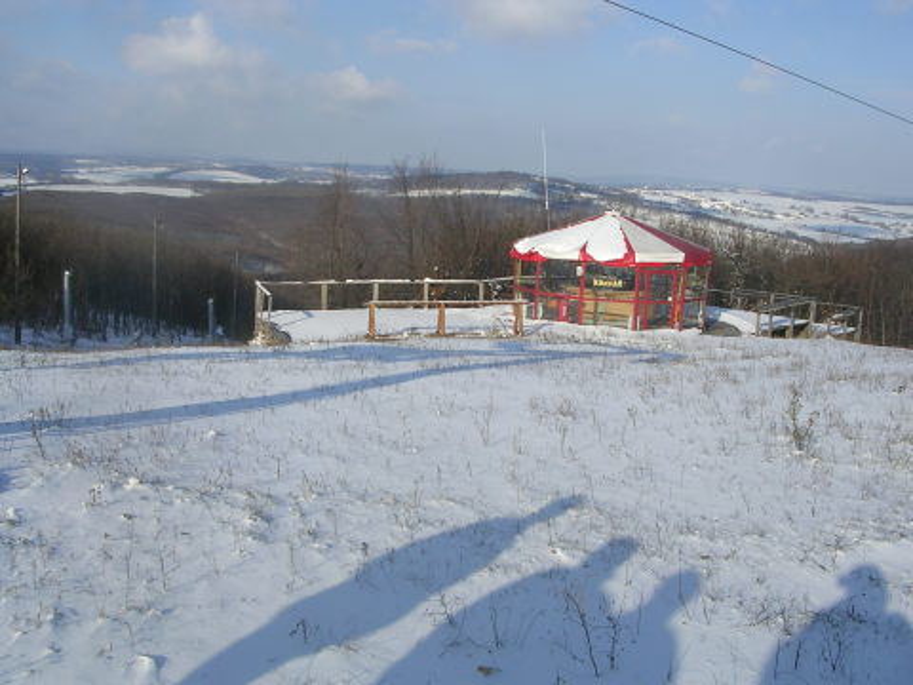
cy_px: 342
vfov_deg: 37.7
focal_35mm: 38
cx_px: 456
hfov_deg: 49.0
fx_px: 1002
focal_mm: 5.8
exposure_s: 1/442
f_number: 5.6
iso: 50
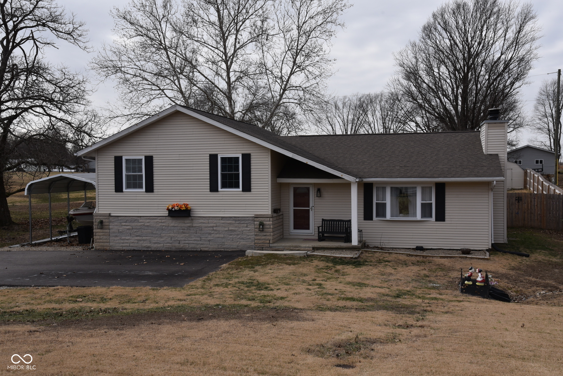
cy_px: 188
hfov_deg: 50.7
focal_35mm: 38
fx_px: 594
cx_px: 282
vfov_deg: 35.1
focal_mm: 38
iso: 500
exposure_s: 1/500
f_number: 11
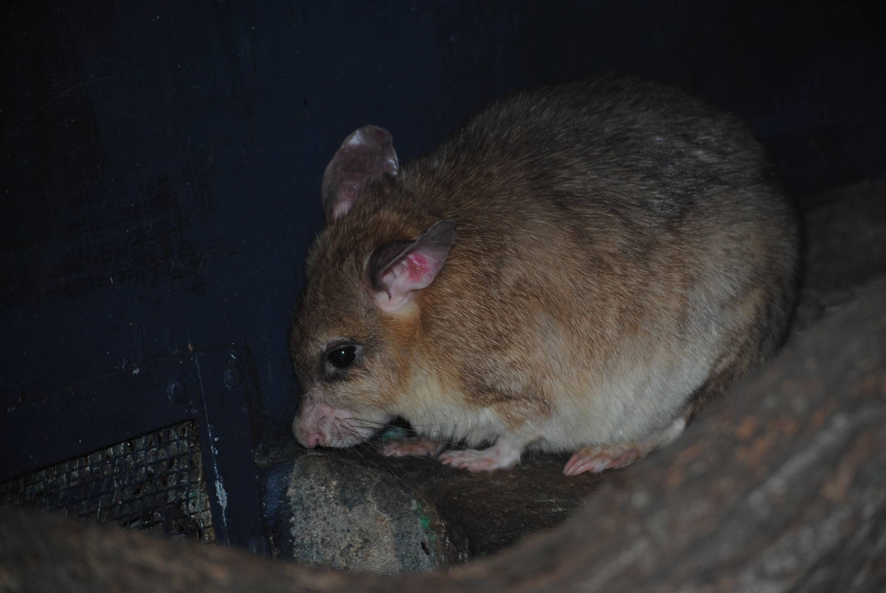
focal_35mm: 108
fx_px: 2661
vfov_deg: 12.7
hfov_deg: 18.9
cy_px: 296
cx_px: 443
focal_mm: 72
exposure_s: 1/60
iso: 200
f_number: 4.2
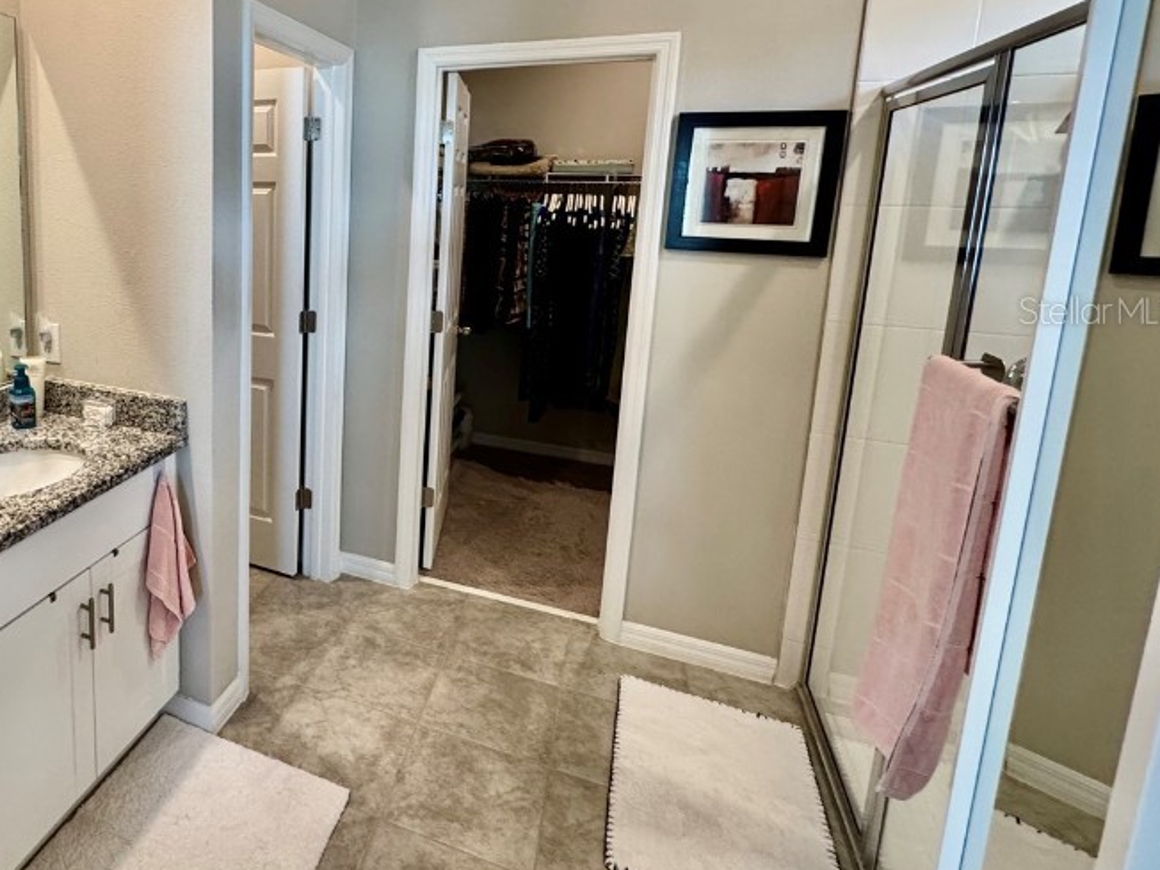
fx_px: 737
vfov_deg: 60.0
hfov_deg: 70.7
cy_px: 310
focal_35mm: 22
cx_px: 276
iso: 250
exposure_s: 1/120
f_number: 2.2
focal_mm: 2.22
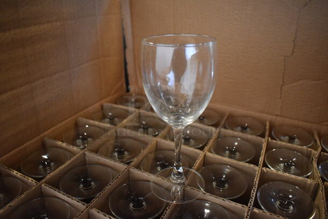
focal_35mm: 27
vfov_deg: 48.0
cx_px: 164
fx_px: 246
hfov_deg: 67.3
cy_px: 110
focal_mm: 18
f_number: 3.5
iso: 4500
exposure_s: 1/125
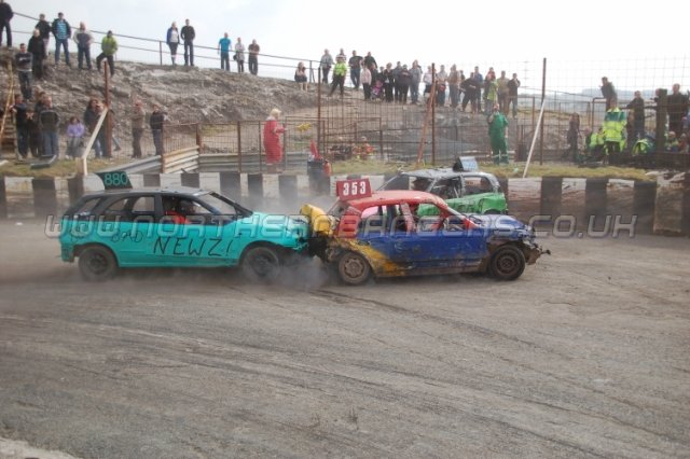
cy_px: 230
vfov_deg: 34.2
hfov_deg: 49.6
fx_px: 747
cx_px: 345
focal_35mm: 39
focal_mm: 26
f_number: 4.2
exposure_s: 1/1000
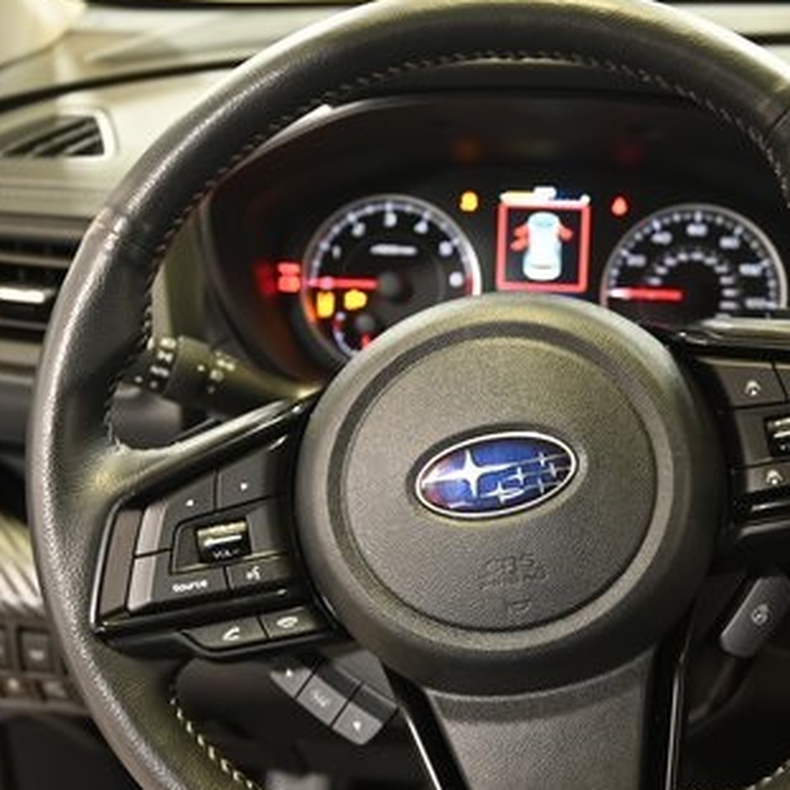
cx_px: 490
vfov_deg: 34.6
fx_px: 1265
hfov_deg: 34.5
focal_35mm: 49
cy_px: 447
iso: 1600
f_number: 4
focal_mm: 28
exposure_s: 1/30
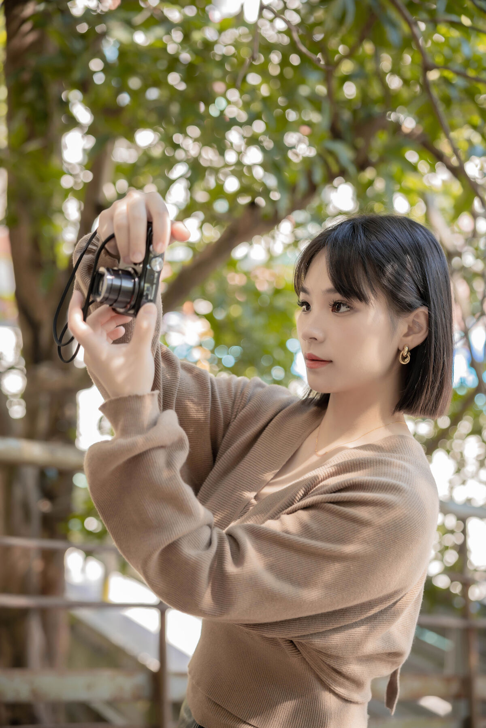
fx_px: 1093
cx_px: 243
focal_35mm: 54
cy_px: 364
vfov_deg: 36.9
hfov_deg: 25.1
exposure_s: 1/60
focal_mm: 54
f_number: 2.8
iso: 100
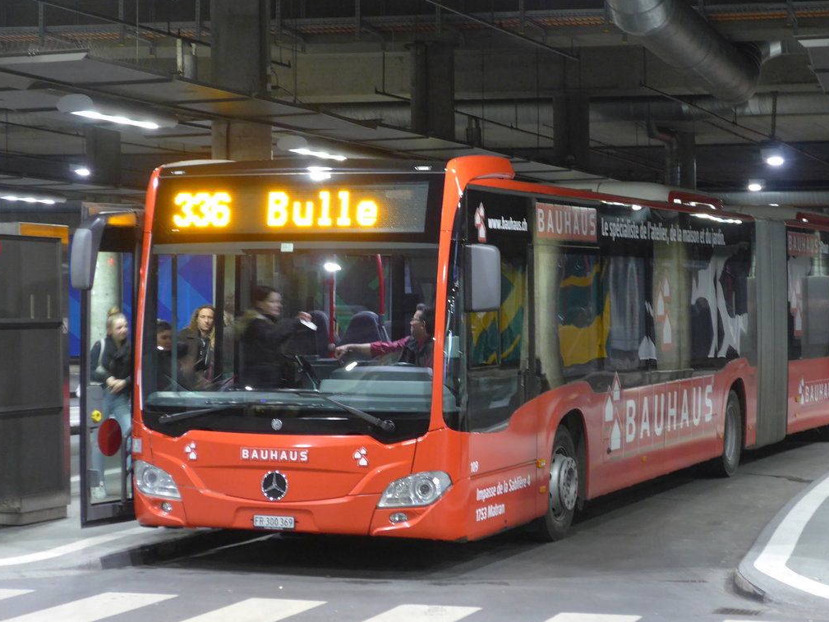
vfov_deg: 16.8
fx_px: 2108
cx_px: 475
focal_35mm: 88
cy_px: 301
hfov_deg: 22.2
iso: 400
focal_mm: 15
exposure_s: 1/8
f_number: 4.2
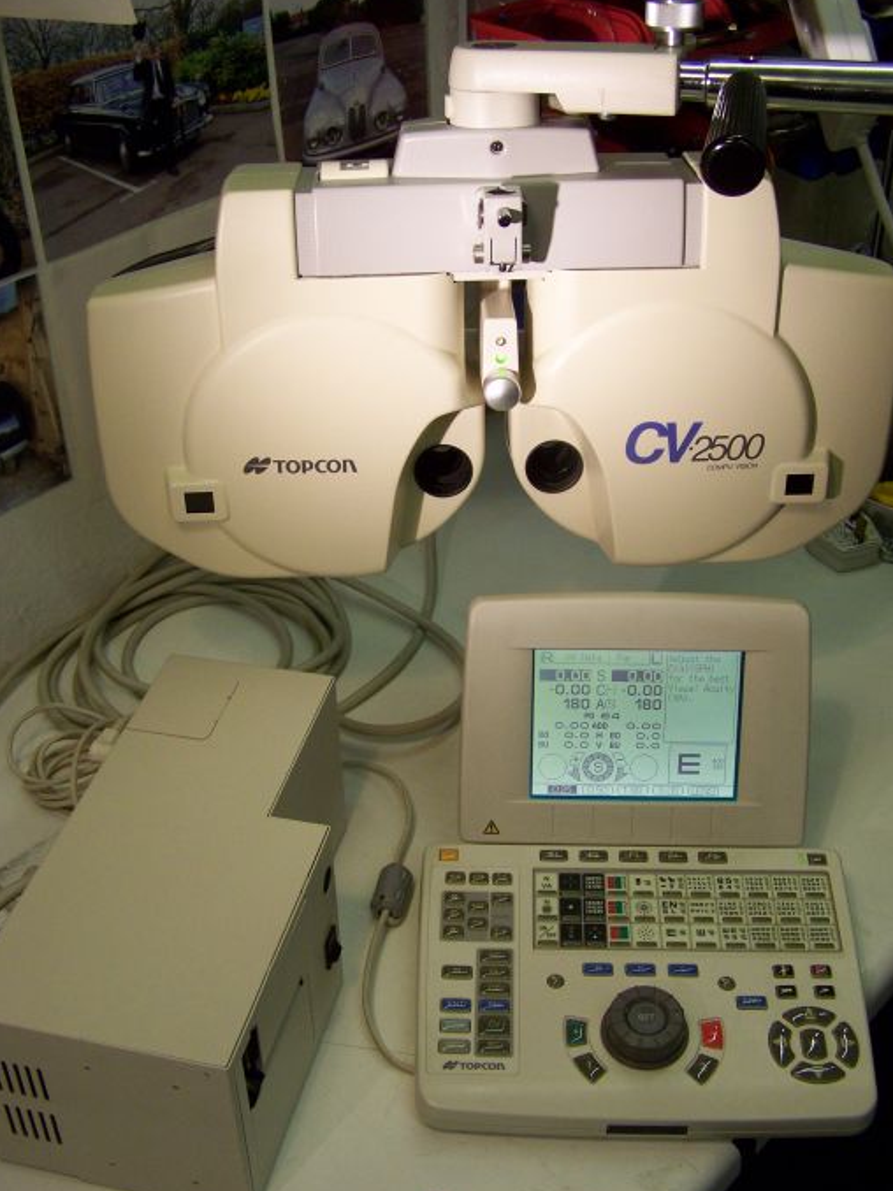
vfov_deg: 44.8
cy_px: 605
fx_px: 1446
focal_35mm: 42
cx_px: 487
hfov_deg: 34.3
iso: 160
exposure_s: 1/60
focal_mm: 6.3
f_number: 2.8
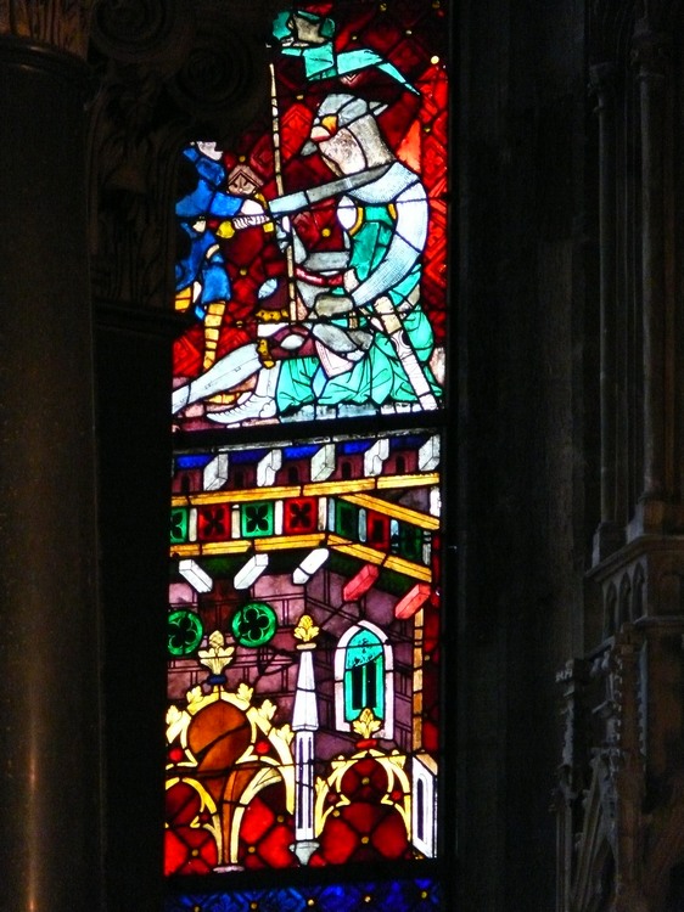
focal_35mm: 420
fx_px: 11072
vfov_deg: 4.7
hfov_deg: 3.5
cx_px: 342
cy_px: 456
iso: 800
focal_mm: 88.8
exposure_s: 1/20
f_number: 3.7
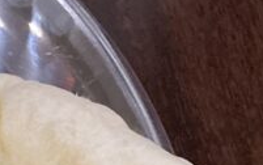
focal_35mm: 189
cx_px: -463
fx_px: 1356
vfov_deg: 6.7
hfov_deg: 9.3
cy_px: 329
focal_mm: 3.99
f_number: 1.8
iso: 250
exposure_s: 1/60
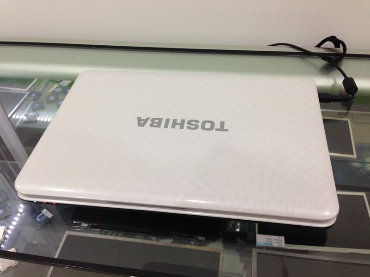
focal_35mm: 33
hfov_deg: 55.4
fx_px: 353
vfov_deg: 42.9
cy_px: 138
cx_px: 185
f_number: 2.4
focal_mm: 4.12
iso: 64
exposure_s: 1/60
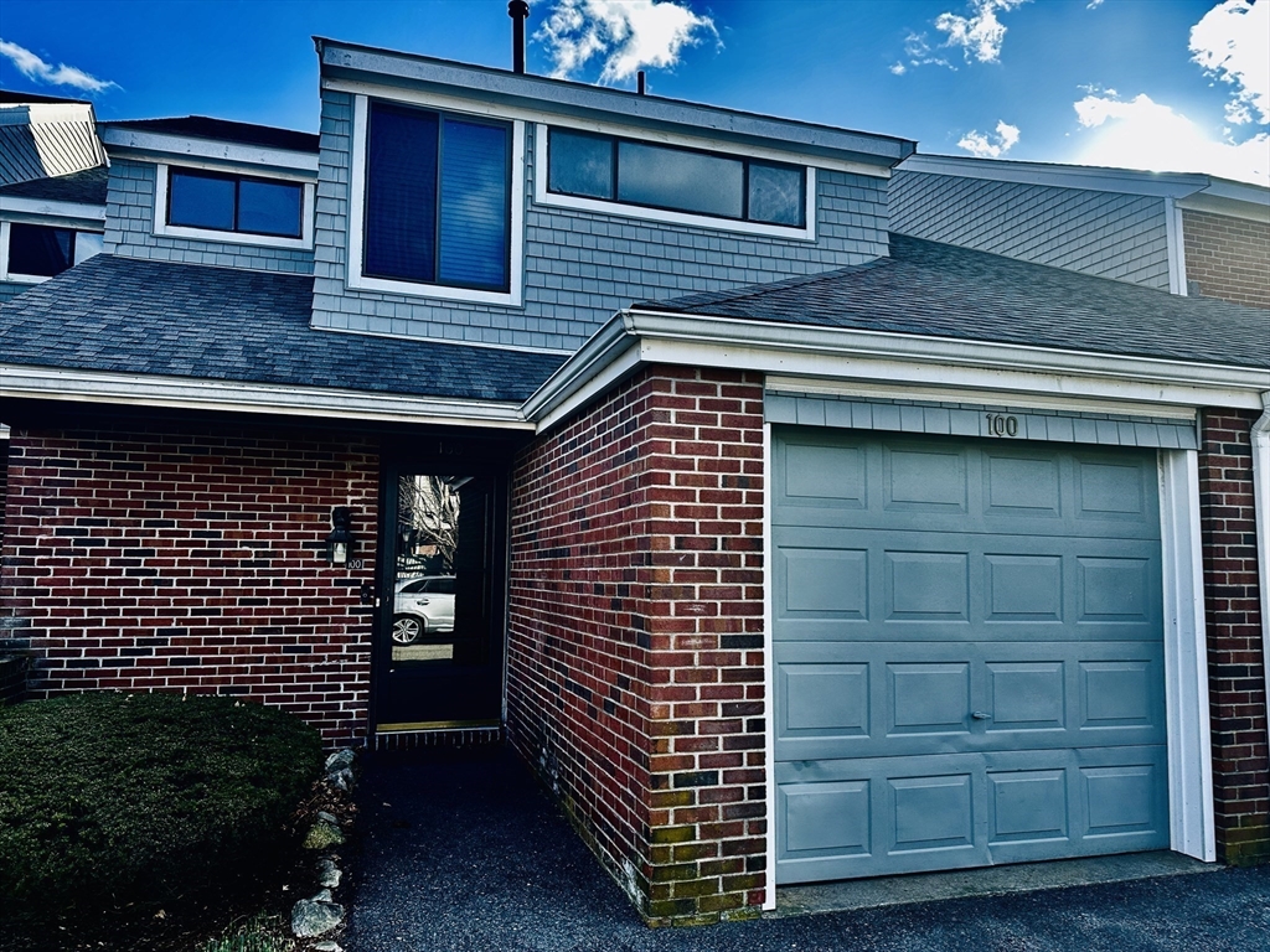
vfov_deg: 56.8
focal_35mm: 24
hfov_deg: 71.6
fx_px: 881
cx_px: 635
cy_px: 476
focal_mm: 6.86
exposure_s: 1/1272
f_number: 1.78
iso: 80
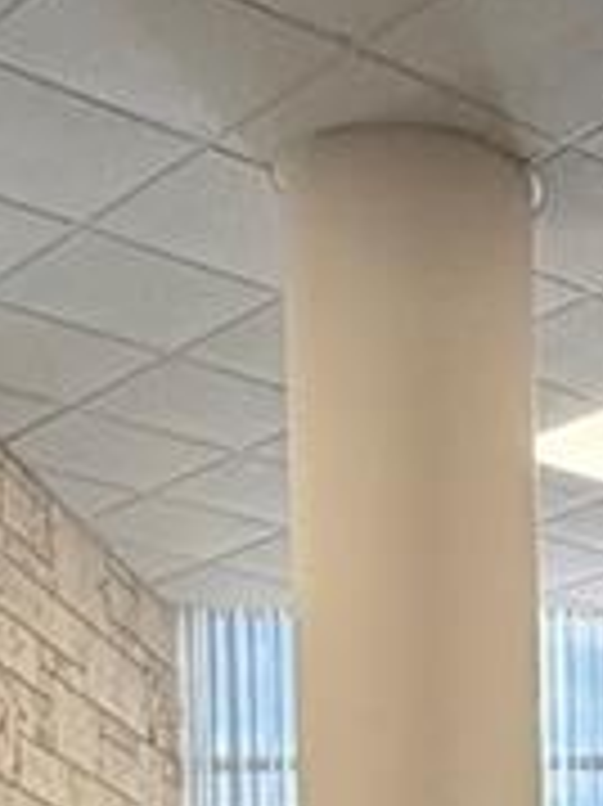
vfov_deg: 17.9
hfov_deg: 15.0
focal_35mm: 94
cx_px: 792
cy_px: 1310
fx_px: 2186
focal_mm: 2.22
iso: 320
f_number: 2.2
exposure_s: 1/120
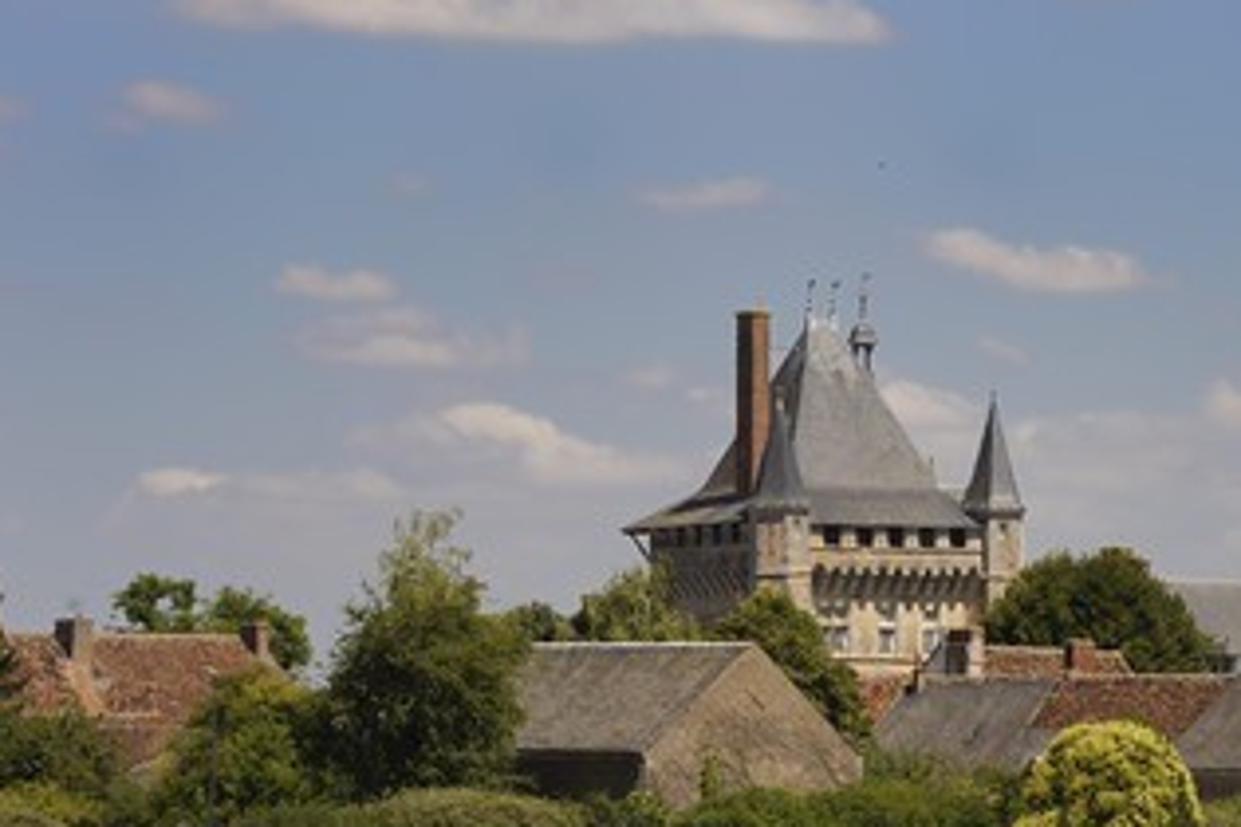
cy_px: 457
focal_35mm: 267
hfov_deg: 7.7
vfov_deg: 5.1
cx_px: 792
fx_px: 9203
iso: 200
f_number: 10
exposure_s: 1/320
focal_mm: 200
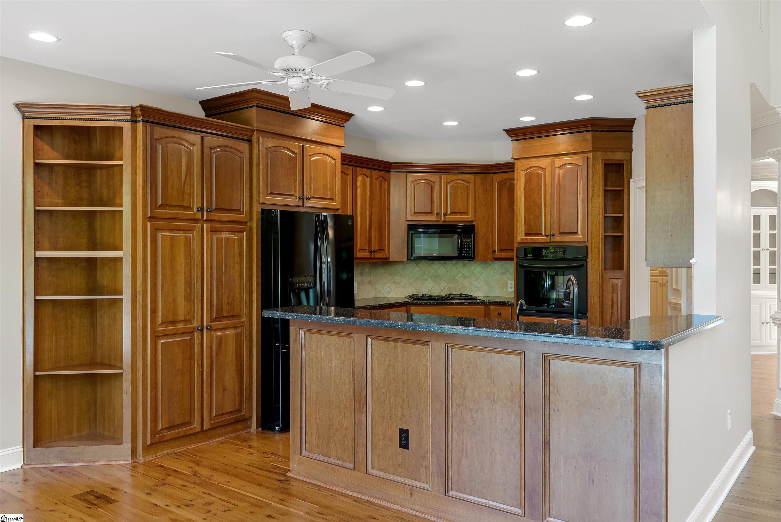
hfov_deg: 63.6
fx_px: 629
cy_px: 261
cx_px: 390
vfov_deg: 45.0
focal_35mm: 29
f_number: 8
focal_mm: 29
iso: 400
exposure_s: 1/5
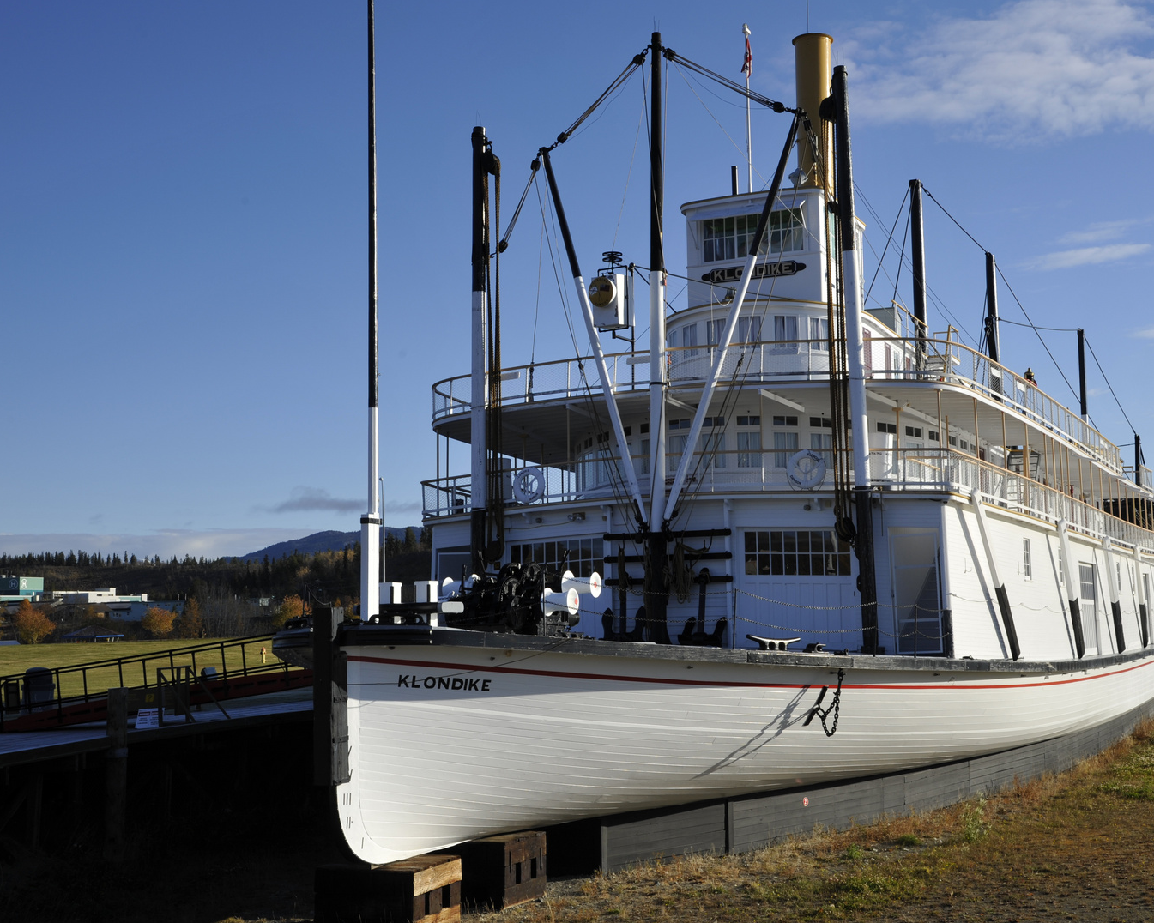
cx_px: 685
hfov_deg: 42.7
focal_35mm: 43
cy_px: 462
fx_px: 1469
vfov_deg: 34.9
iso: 200
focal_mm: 38
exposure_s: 1/200
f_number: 11
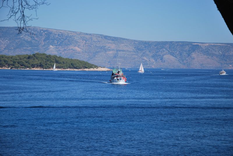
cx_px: 116
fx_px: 778
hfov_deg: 17.0
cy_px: 78
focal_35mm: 120
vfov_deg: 11.5
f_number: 5.6
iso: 100
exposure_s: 1/500
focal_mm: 80
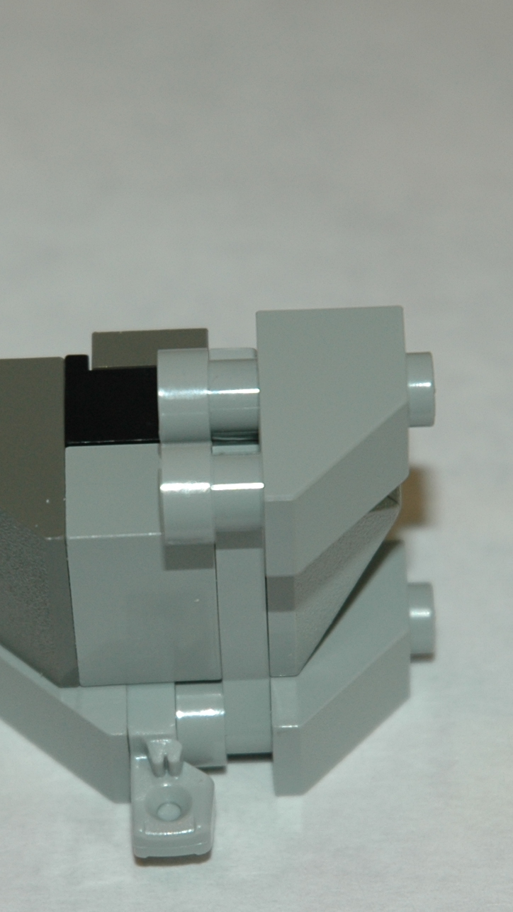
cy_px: 451
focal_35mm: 257
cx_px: 113
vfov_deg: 8.4
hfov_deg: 4.7
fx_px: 6211
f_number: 4.5
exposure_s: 1/60
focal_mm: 70
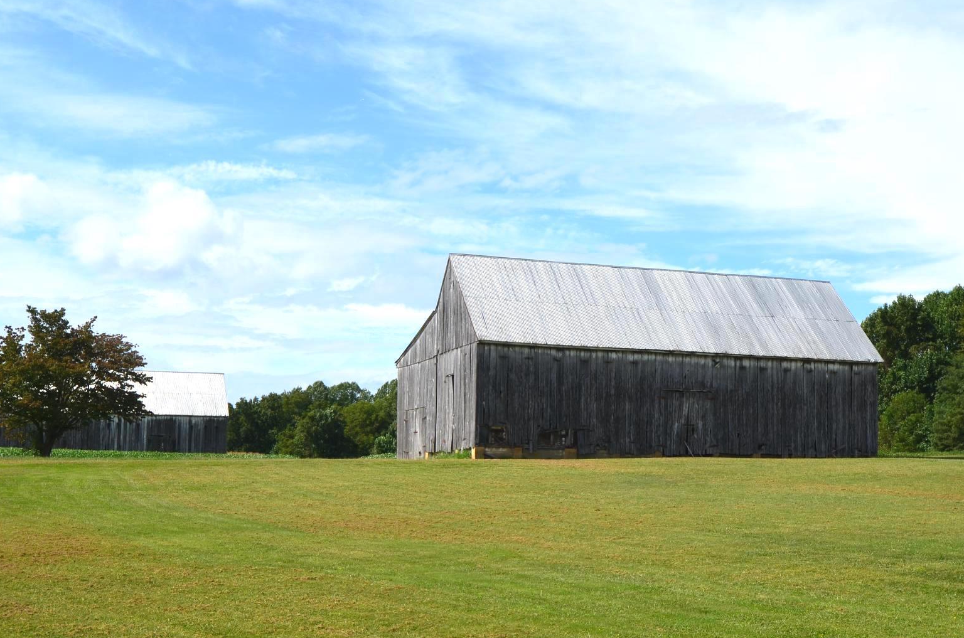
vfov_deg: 27.9
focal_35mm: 48
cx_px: 505
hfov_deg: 41.2
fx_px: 1283
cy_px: 367
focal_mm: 24
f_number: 10
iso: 200
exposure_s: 1/400
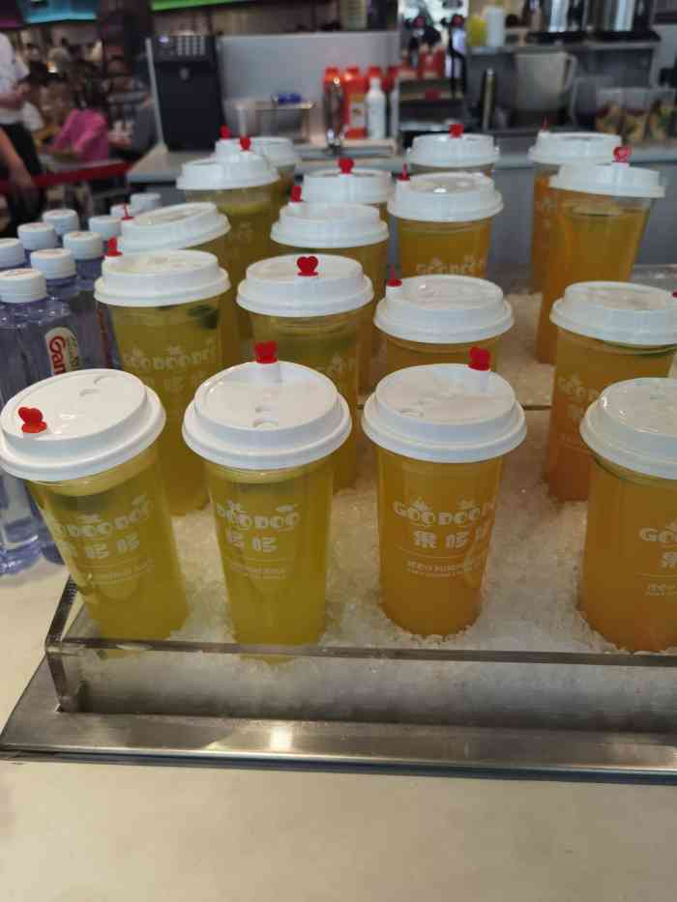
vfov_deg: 65.3
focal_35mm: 27
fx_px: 704
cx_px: 338
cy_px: 451
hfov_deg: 51.4
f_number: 1.9
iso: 50
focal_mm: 6.71
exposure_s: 1/286
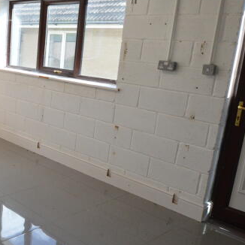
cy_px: 112
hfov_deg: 33.7
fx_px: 320
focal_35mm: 40
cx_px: -51
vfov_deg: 41.8
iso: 800
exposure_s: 1/250
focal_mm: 10
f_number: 8
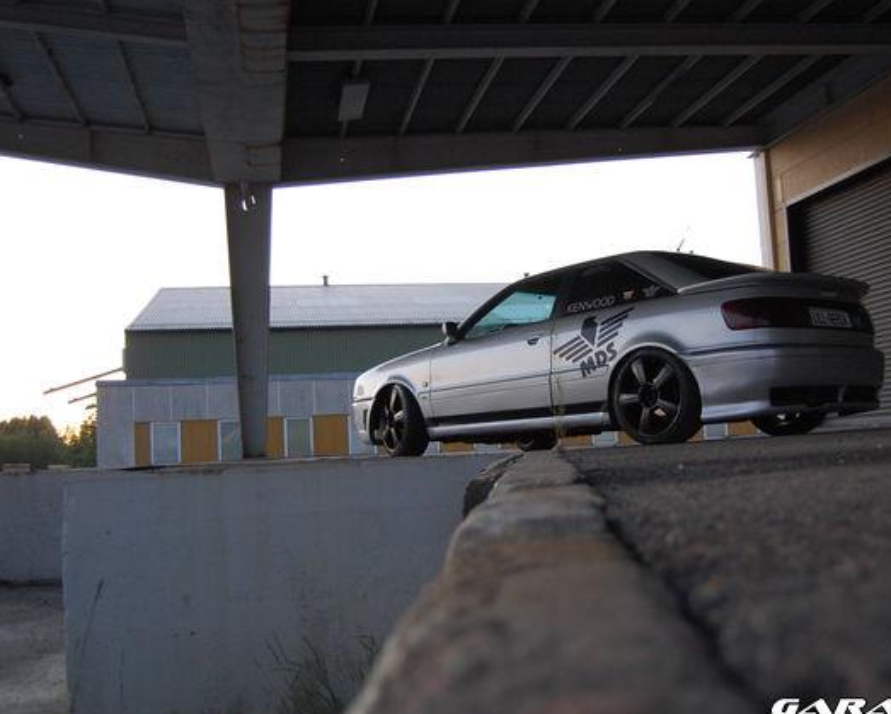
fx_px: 1044
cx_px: 518
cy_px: 361
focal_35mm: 40
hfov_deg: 46.0
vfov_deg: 37.7
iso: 800
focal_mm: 23
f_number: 3.8
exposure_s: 1/30
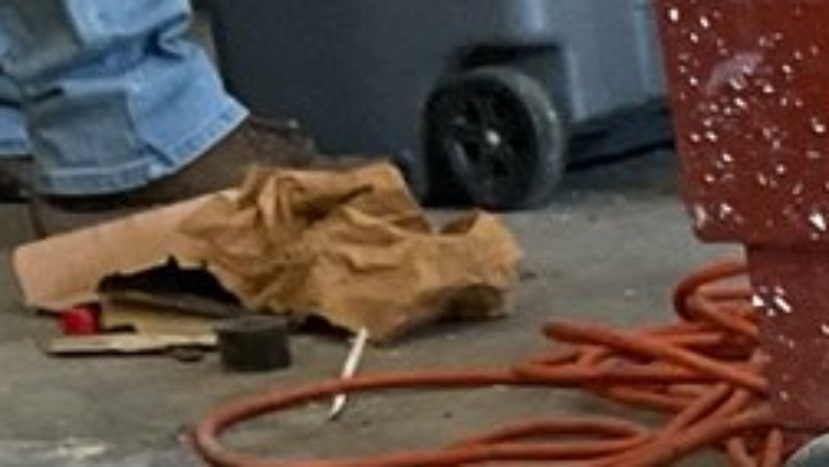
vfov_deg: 5.8
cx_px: 1377
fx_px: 4178
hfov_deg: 10.8
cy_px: 1626
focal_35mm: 190
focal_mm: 3
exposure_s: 1/60
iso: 64
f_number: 1.8
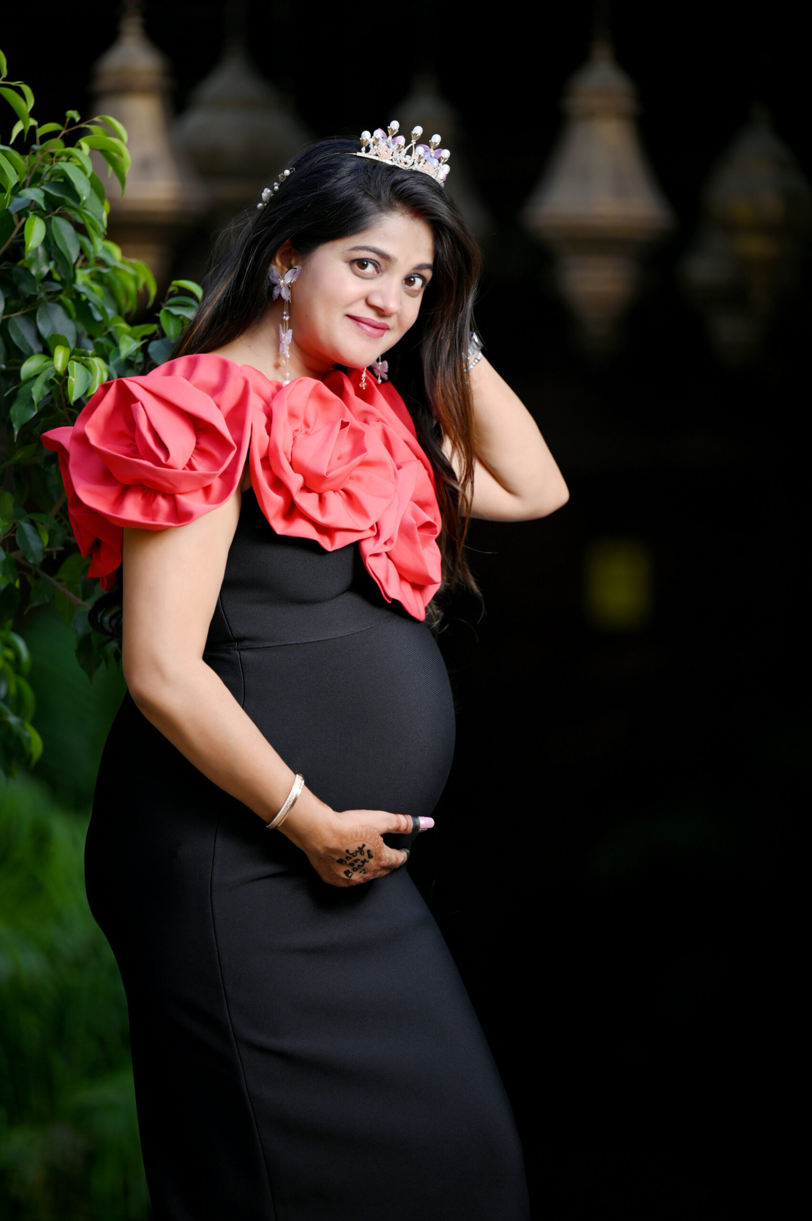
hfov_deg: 8.1
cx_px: 406
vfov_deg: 12.1
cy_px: 610
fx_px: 5760
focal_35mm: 170
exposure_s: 1/200
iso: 100
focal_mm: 170
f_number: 2.8
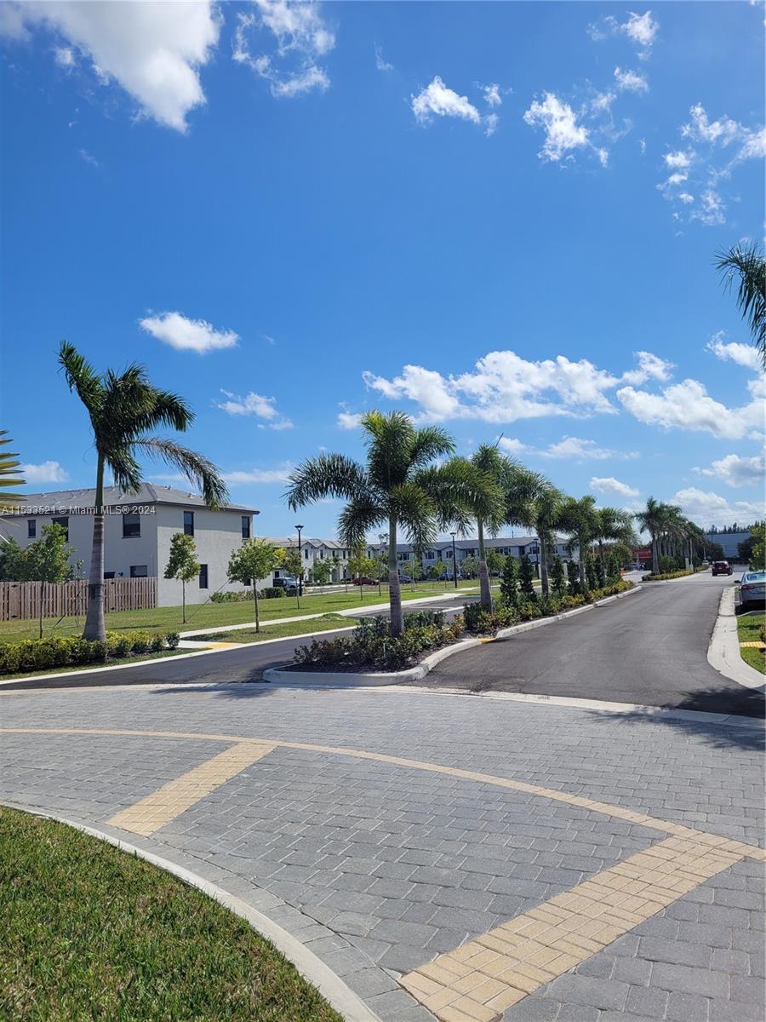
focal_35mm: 26
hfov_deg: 53.1
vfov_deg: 67.3
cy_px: 511
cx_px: 383
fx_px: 767
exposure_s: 1/4820
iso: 40
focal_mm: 5.4
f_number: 1.8
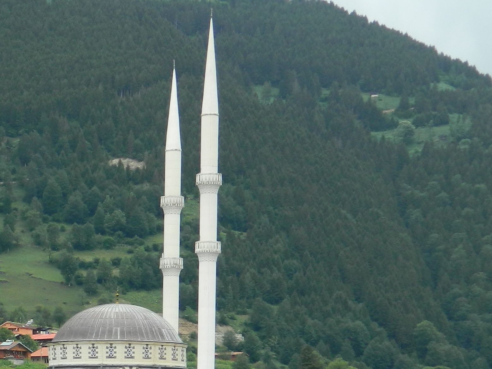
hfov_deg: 12.1
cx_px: -152
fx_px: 2246
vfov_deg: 9.3
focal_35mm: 158
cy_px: 468
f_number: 3.8
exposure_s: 1/400
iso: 80
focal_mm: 10.2
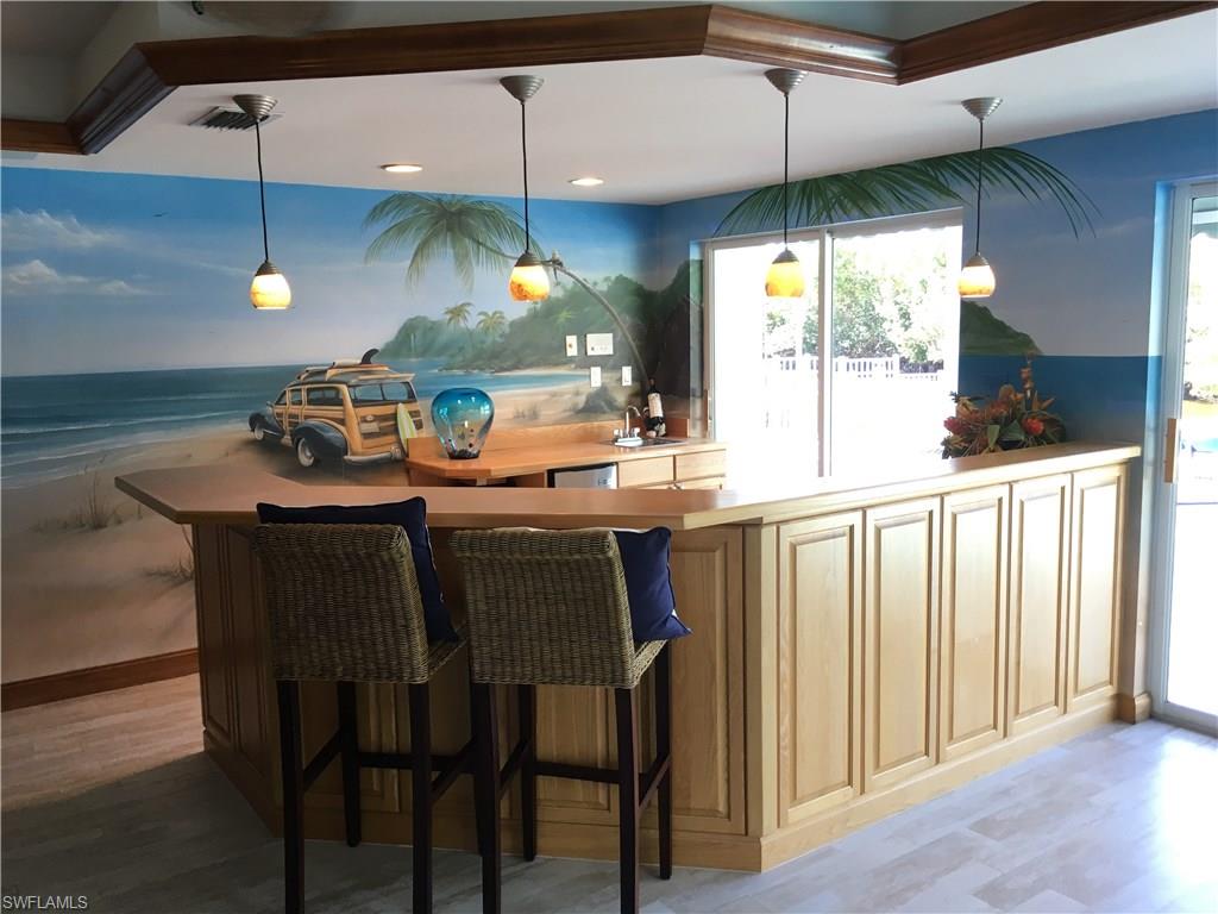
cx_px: 609
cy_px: 457
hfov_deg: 61.7
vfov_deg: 48.2
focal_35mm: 29
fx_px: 1020
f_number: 2.2
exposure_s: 1/30
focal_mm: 4.15
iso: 64
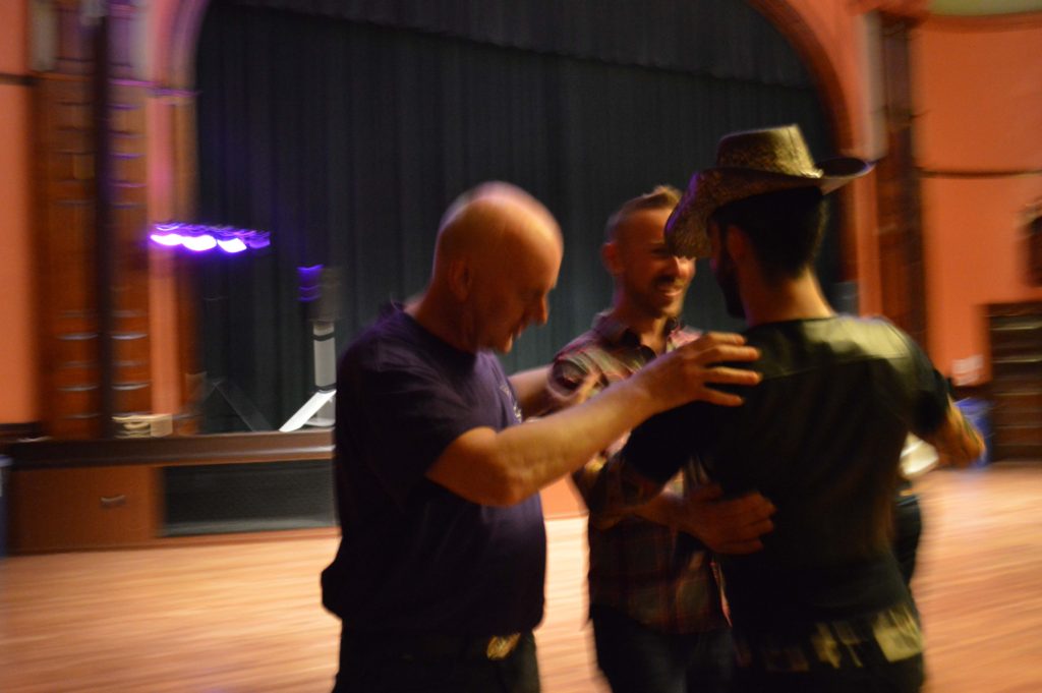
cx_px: 521
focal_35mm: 36
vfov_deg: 36.8
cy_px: 346
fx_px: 1041
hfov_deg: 53.2
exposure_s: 1/10
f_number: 4
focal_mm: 24
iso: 3200
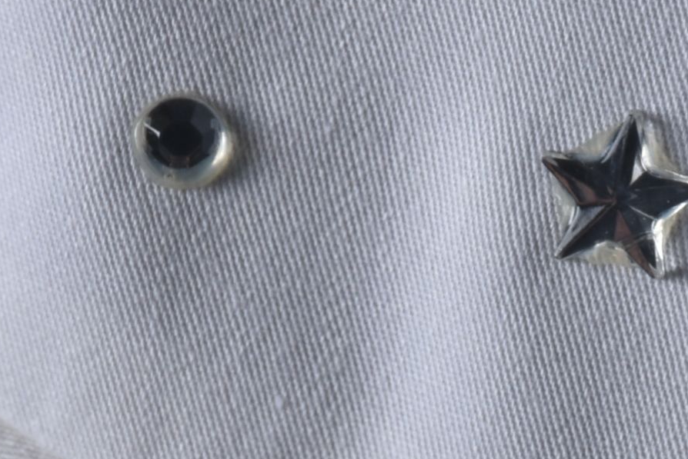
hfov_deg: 2.9
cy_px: 531
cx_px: 476
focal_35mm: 703
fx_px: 13441
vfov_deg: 2.0
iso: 200
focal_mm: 140
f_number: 18
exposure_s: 1/200
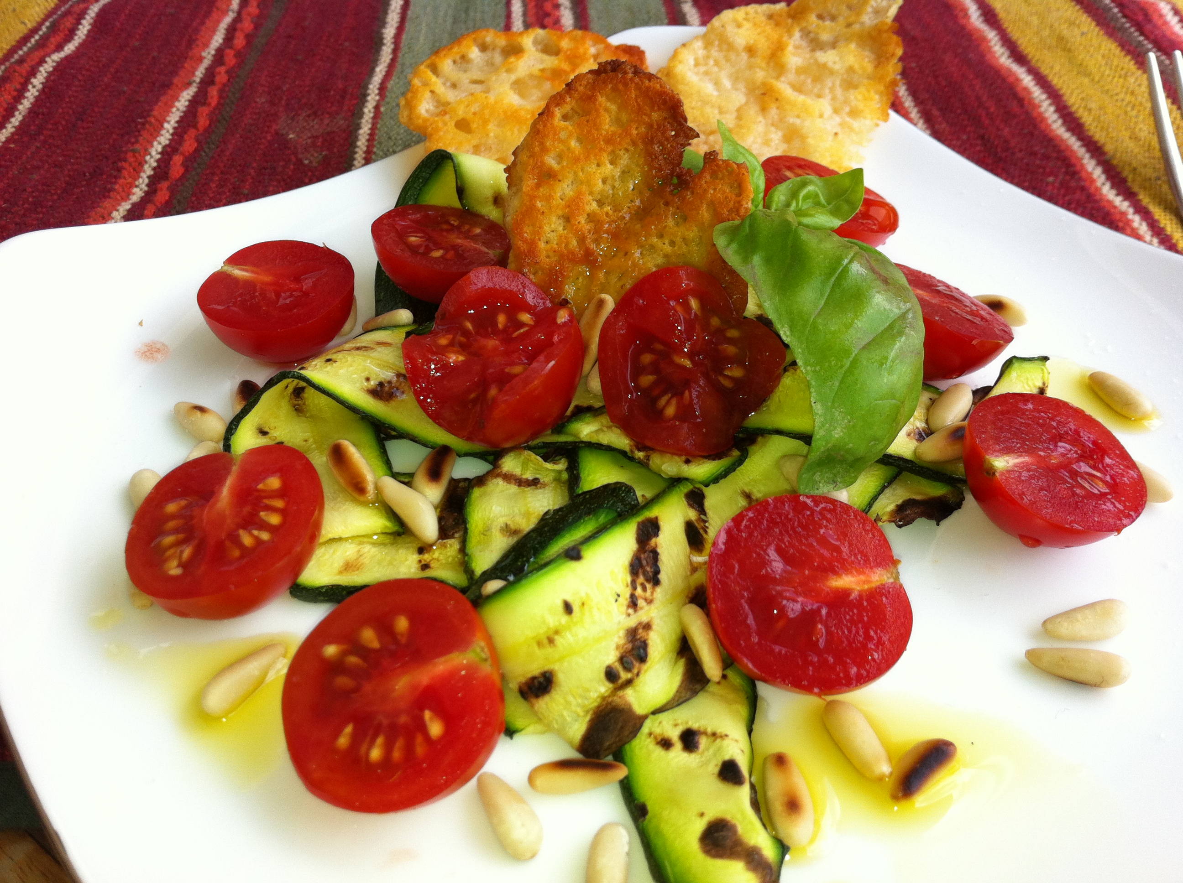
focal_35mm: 35
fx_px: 1194
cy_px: 442
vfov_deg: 40.6
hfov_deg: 52.7
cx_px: 592
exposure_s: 1/197
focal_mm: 3.85
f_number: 2.8
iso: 80
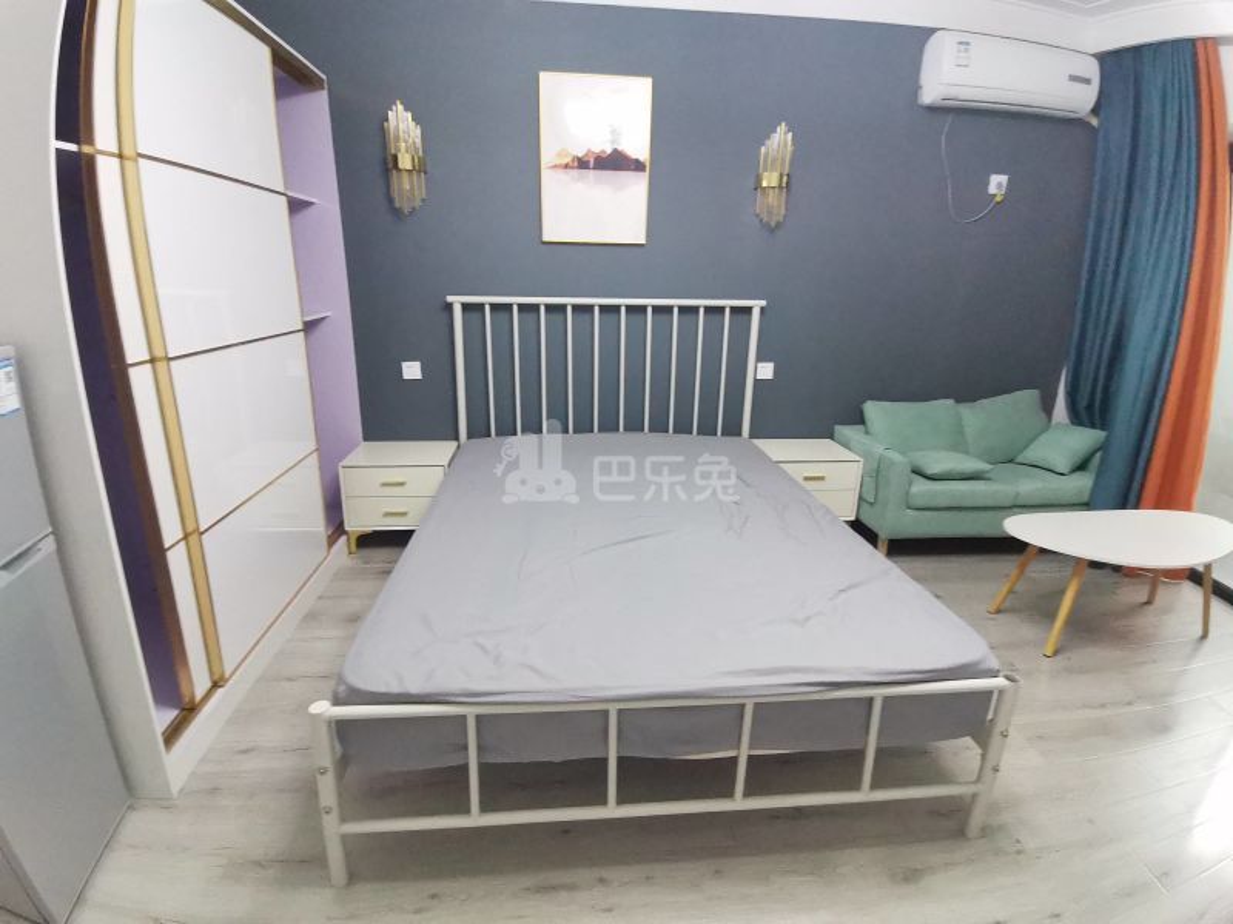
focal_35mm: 17
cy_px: 462
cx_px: 616
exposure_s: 1/33.3
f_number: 2.4
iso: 250
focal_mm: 1.78
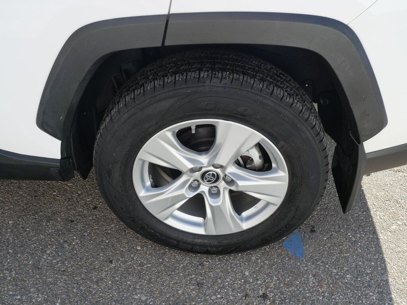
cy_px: 152
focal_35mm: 36
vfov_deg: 39.7
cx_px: 204
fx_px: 423
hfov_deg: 51.4
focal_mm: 18
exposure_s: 1/250
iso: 200
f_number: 6.3
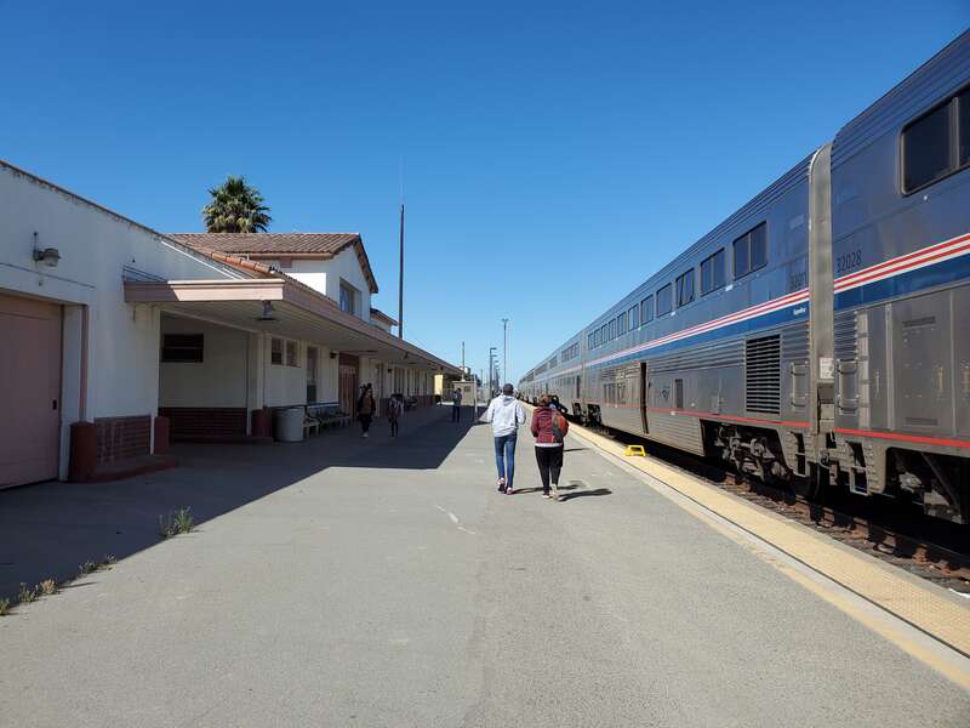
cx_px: 485
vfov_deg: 53.1
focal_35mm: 26
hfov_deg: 67.3
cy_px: 364
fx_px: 729
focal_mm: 4.3
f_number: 2.4
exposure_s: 1/1788
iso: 50
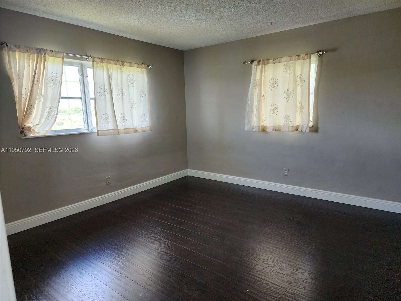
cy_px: 150
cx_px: 200
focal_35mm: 23
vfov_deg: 58.9
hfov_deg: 73.9
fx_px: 266
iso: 400
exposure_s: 1/120
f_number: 1.8
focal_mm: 6.4
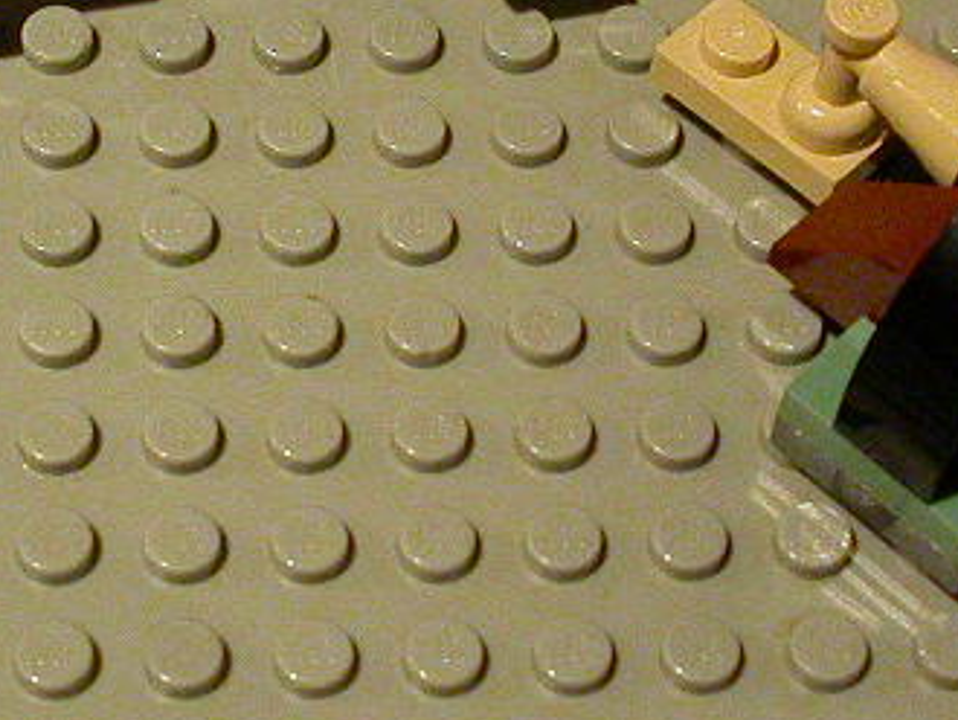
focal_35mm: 124
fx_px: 3434
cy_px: 183
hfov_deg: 15.7
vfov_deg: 11.9
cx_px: 116
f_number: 3
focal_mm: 8.4
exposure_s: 1/47.4
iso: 400
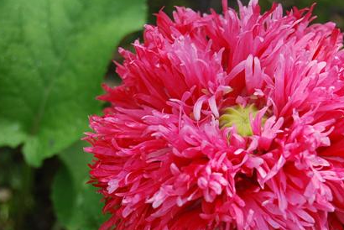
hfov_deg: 15.8
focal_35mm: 129
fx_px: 1231
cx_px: 246
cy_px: 132
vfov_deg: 10.7
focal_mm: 55
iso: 100
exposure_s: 1/160
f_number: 6.3
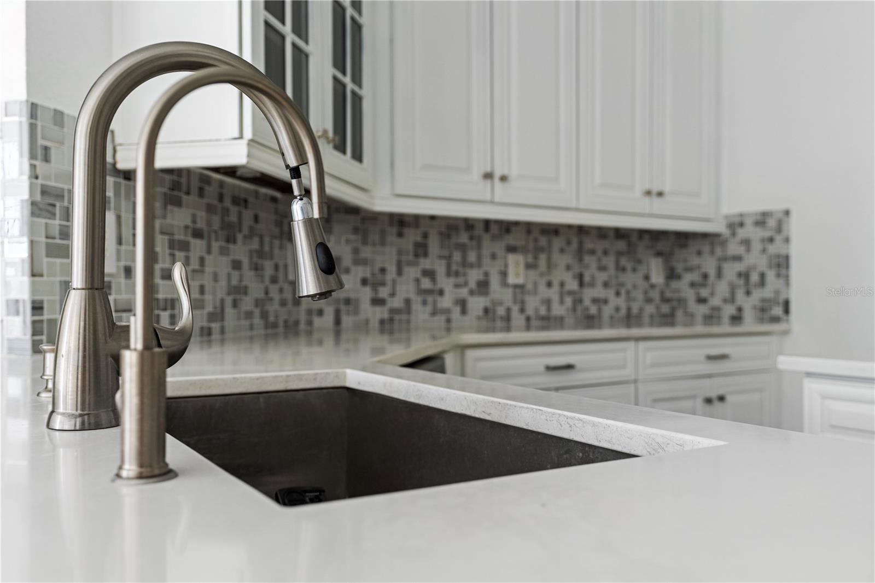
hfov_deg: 58.7
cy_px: 292
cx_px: 438
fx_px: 778
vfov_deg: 41.1
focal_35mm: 32
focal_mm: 32
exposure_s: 1/160
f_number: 4
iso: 500
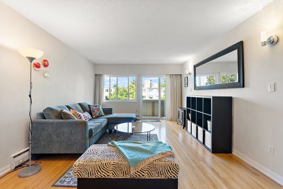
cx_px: 142
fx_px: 126
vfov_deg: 73.7
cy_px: 94
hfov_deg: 96.7
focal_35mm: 16
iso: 320
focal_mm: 16
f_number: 7.1
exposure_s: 1/4
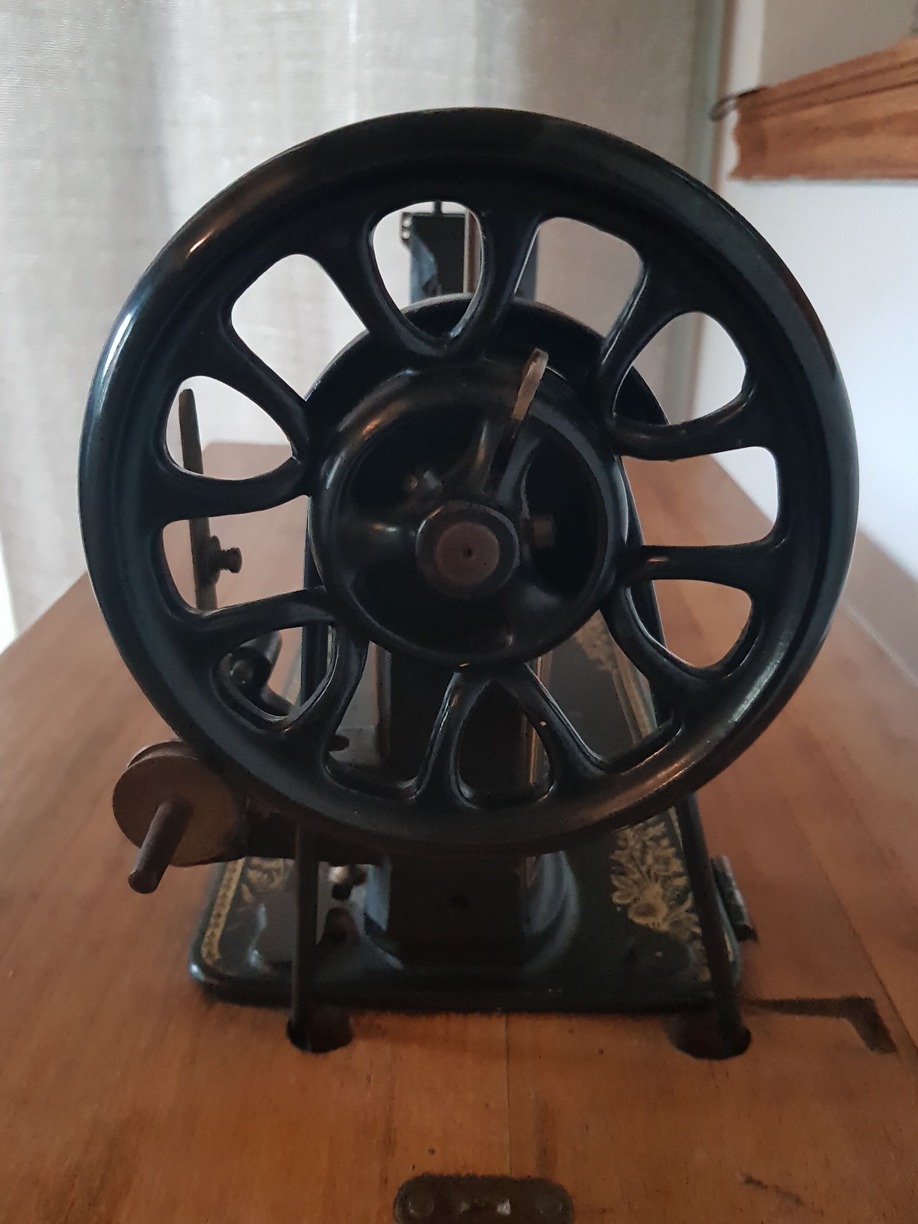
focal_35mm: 27
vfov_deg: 65.3
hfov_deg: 51.4
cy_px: 620
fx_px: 955
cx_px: 452
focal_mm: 4.2
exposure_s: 1/50
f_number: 1.7
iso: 800
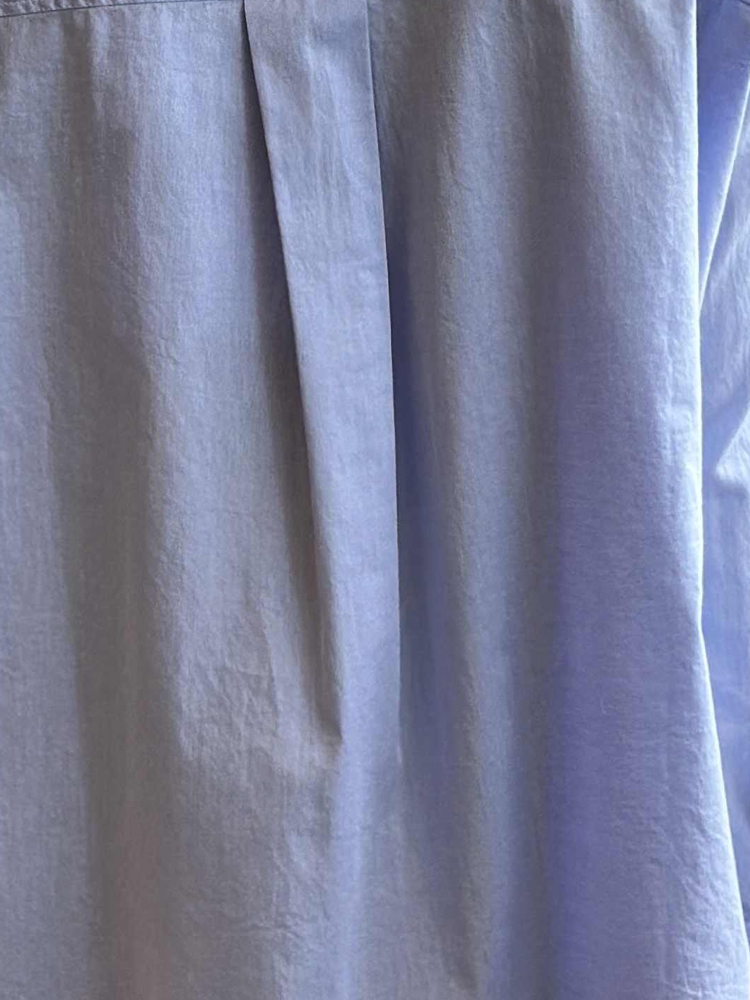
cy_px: 25
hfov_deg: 10.9
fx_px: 3929
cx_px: 278
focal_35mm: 136
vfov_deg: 14.3
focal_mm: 6.86
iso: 125
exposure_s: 1/160
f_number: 1.78
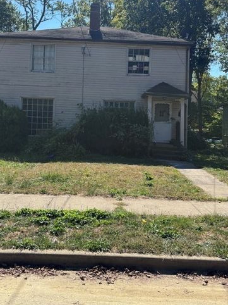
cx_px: 112
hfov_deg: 39.6
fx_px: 316
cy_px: 122
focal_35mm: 36
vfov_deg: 51.0
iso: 50
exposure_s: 1/2288
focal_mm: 5.96
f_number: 1.6
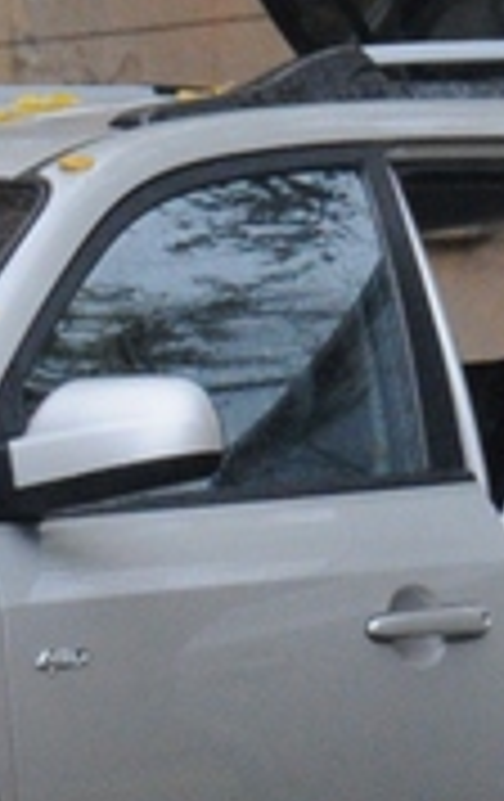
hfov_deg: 0.8
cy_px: -36
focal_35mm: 1698
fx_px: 37137
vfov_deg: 1.2
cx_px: -148
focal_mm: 220
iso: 1250
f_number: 7.1
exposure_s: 1/200
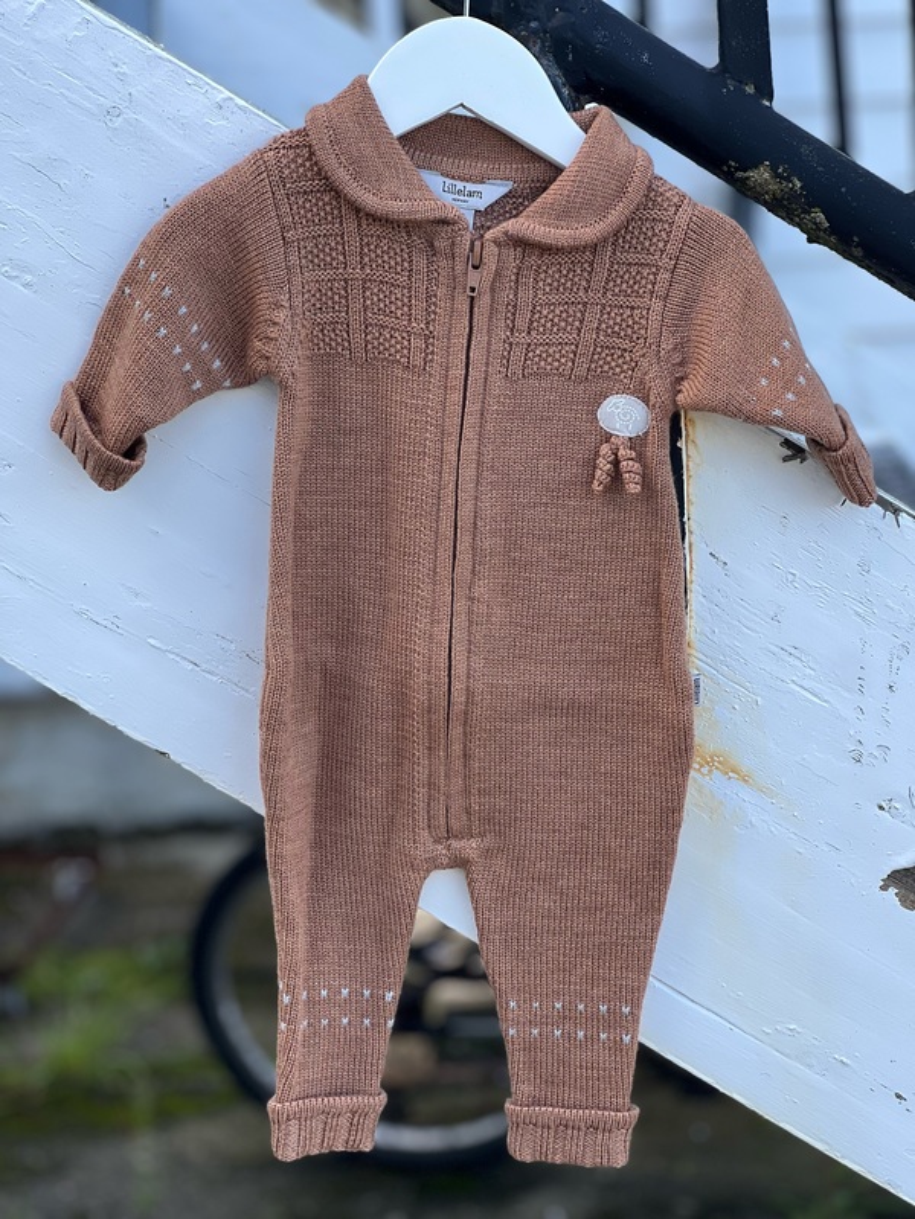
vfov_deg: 25.3
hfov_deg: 19.1
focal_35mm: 77
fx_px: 2714
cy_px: 610
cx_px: 458
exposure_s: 1/121
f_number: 2.8
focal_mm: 9
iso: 25
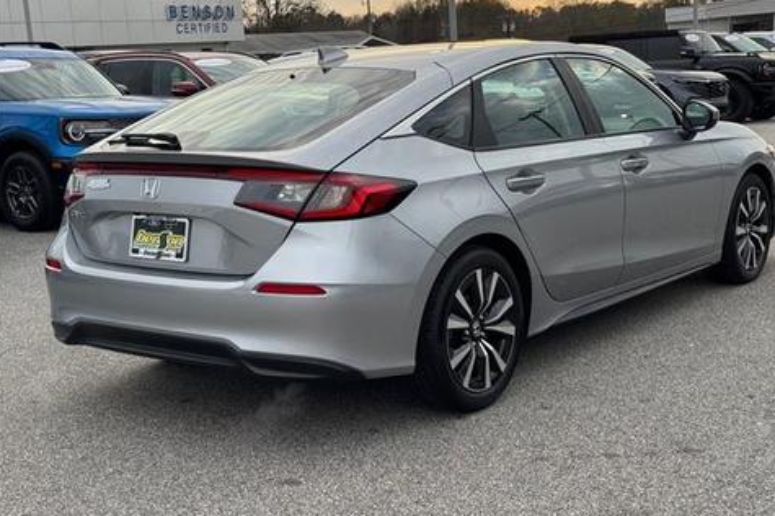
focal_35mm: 53
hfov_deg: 37.5
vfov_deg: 25.5
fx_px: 1140
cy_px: 230
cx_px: 405
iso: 64
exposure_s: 1/700
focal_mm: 6.76
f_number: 1.78
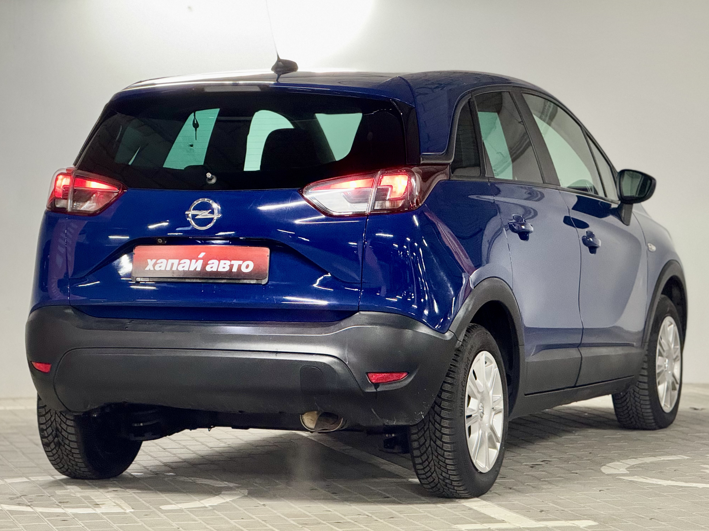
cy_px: 267
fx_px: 2478
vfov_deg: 12.2
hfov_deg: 16.3
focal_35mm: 121
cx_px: 355
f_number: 2.8
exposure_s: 1/50
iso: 500
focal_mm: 15.66
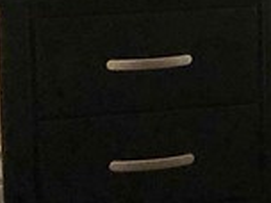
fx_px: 1480
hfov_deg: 8.5
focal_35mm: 189
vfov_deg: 7.6
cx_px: 849
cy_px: -182
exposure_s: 1/15
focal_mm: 3.99
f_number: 1.8
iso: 40
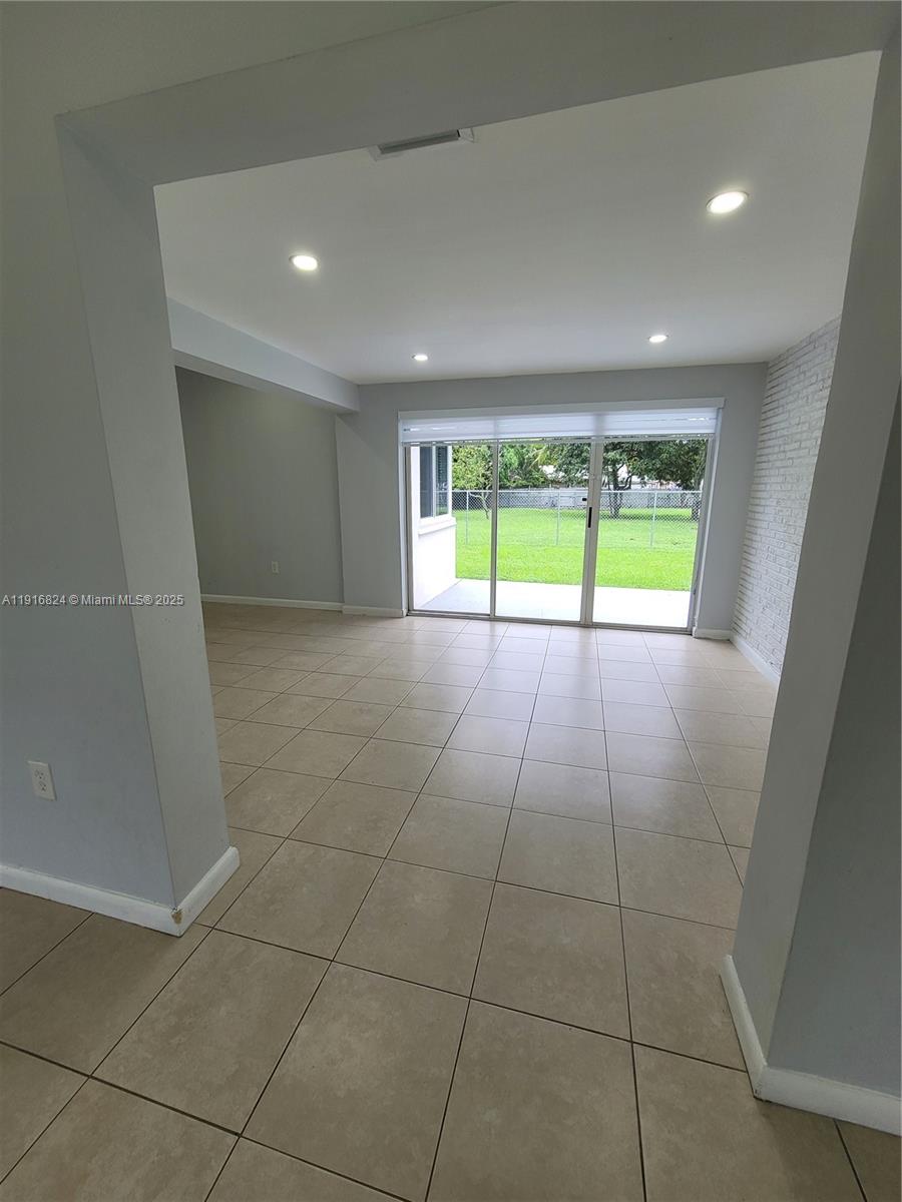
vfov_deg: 106.2
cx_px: 451
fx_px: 452
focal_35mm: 13
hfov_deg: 89.9
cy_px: 601
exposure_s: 1/120
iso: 80
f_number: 2.2
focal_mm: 2.2
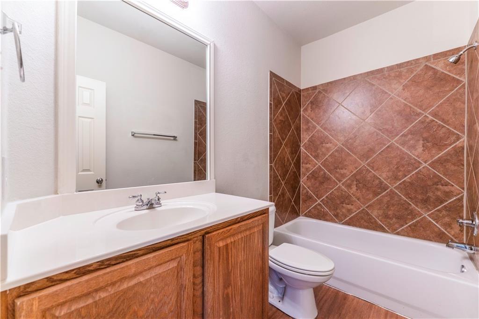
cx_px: 240
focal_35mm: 14
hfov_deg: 104.3
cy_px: 160
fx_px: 186
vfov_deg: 81.2
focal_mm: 14
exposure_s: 1/25
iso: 500
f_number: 4.5
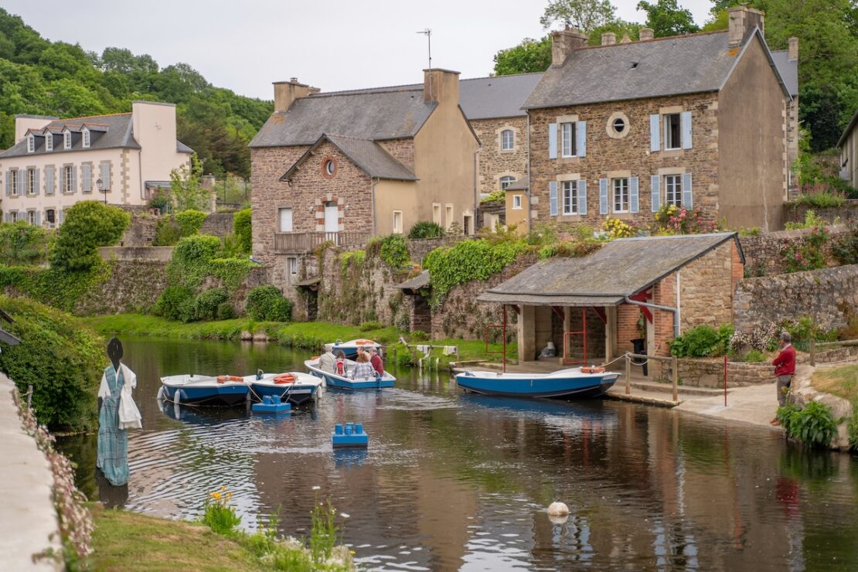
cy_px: 286
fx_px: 1406
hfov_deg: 33.9
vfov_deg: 23.0
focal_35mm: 59
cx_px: 429
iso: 100
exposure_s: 1/800
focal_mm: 59
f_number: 2.8
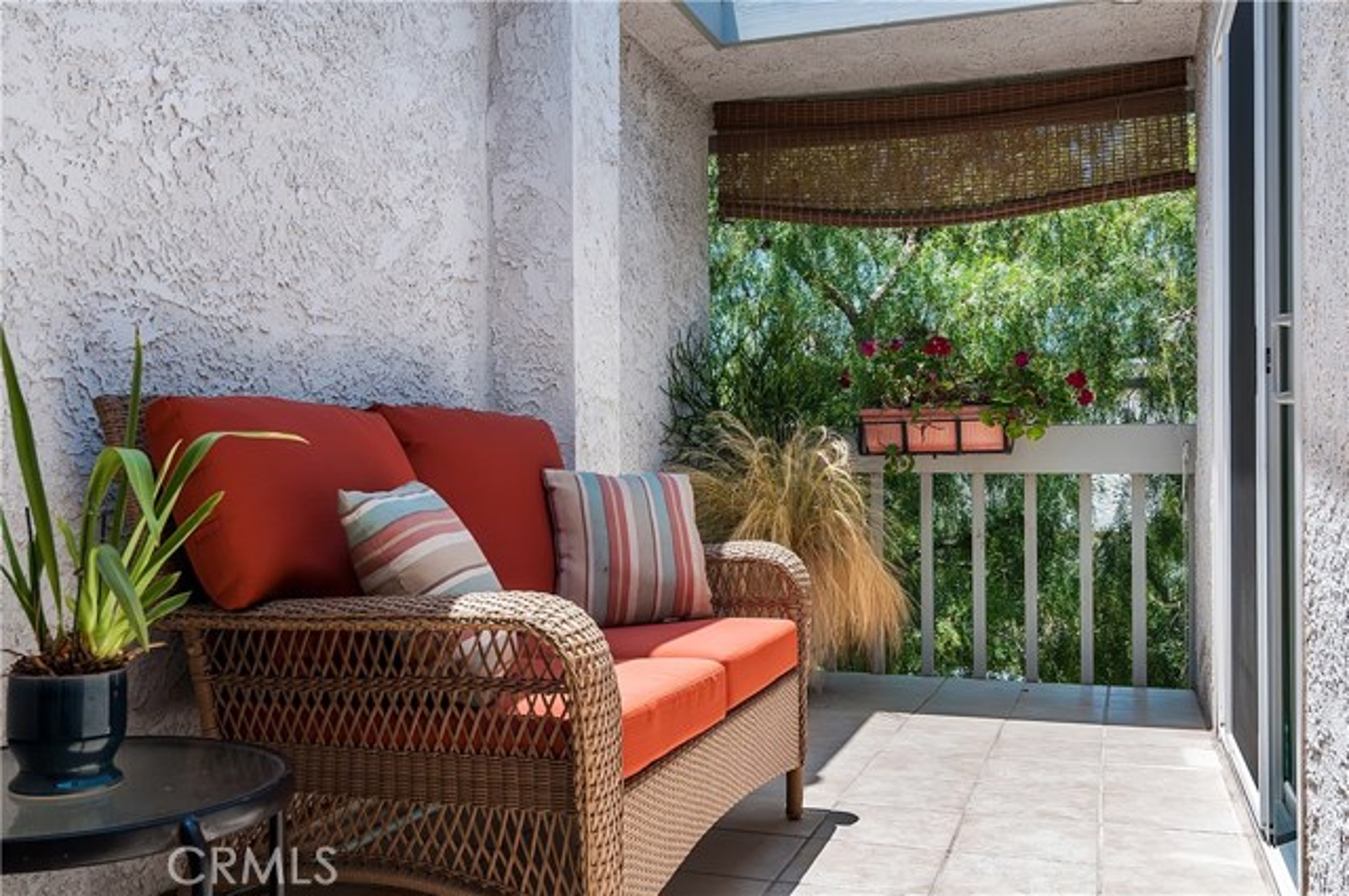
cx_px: 674
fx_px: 1235
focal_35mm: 33
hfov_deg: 57.3
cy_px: 448
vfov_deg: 39.9
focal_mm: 22
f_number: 9
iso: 200
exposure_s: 1/320
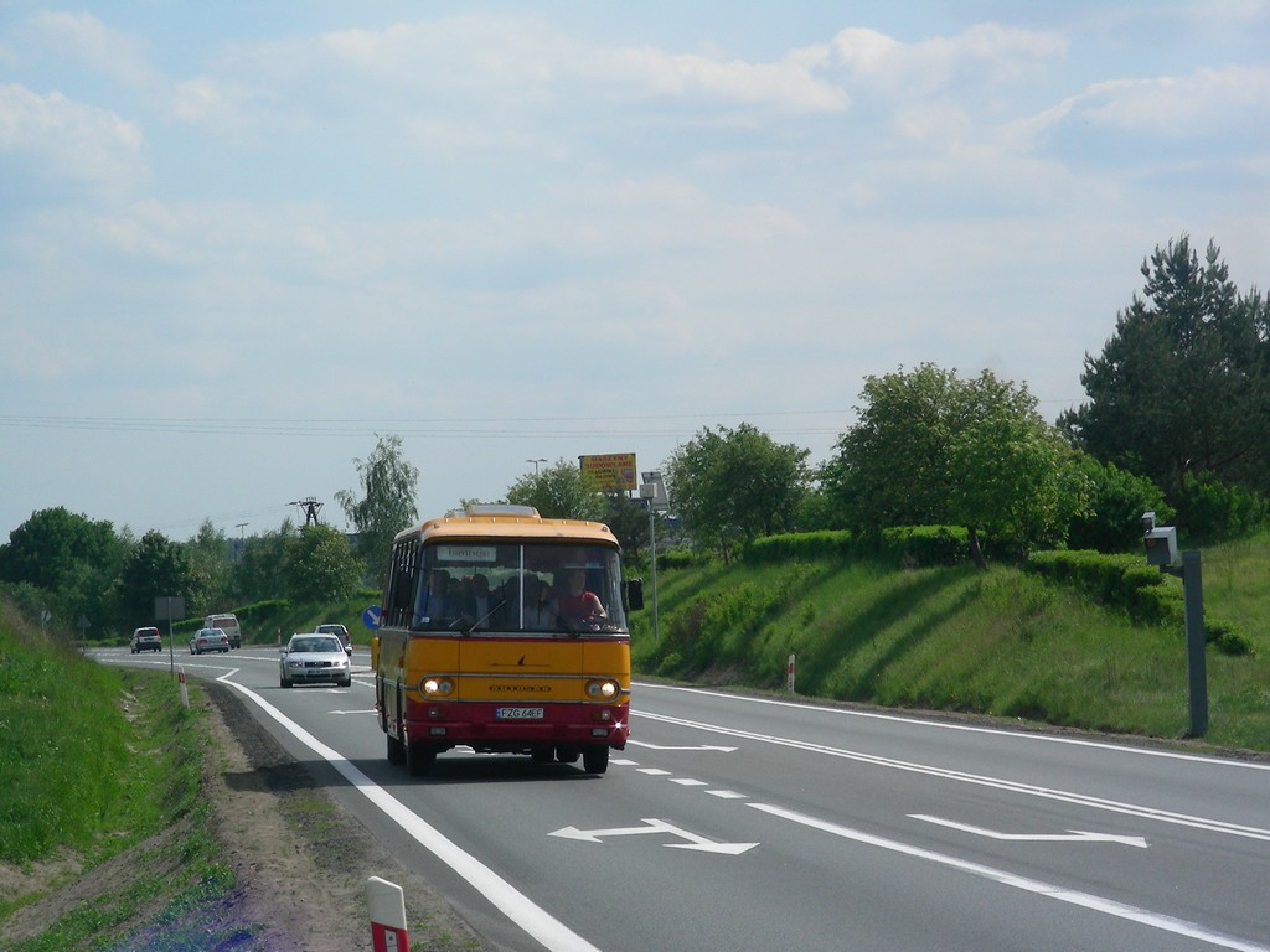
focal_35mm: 148
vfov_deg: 10.0
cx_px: 635
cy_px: 476
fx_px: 5430
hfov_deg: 13.3
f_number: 5.6
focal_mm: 24.7
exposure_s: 1/513
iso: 50
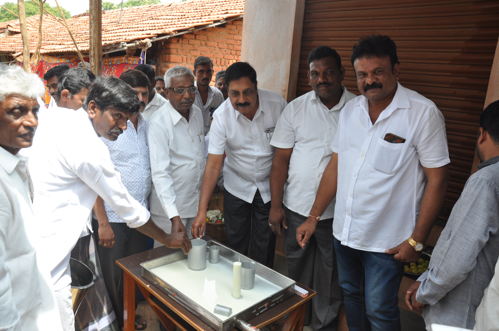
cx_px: 250
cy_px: 166
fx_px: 831
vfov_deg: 22.6
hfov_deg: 33.4
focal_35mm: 60
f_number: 9
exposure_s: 1/125
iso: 200
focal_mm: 40
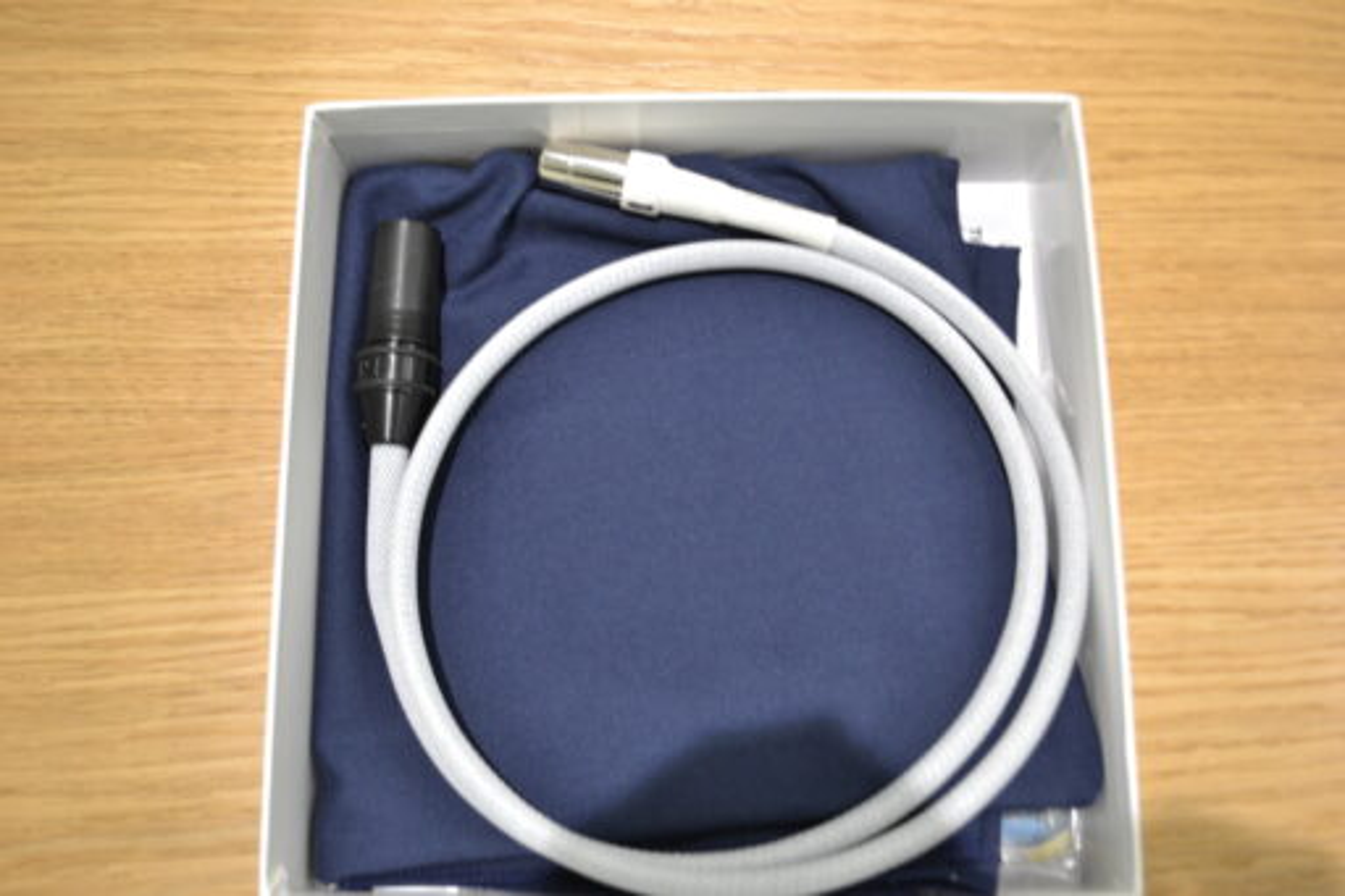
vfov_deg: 36.8
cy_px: 448
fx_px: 1344
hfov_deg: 53.1
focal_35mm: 36
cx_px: 672
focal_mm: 24
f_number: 4
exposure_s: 1/15
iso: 500
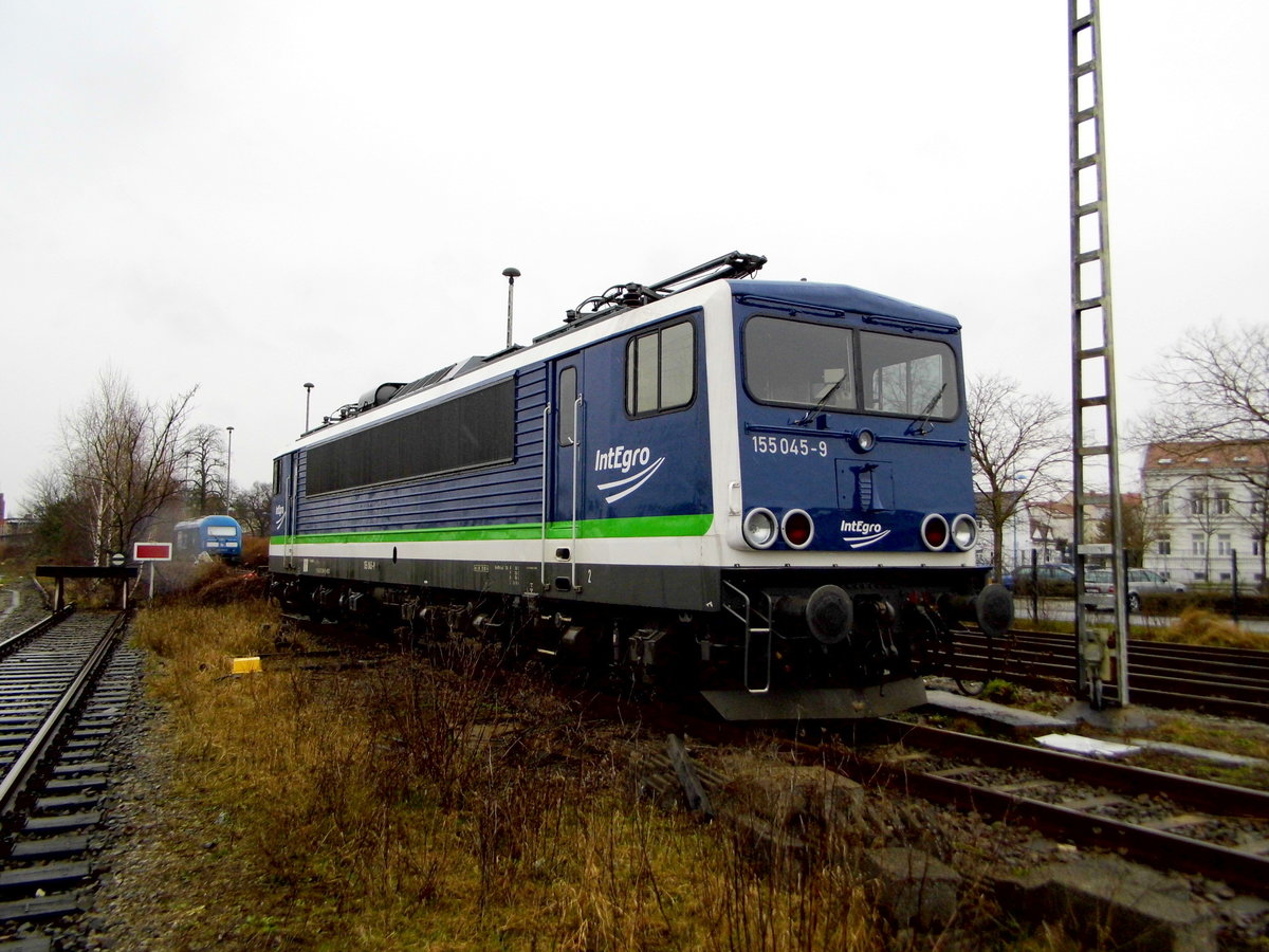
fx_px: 1063
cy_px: 476
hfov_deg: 61.7
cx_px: 634
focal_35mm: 29
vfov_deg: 48.2
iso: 100
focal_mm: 5.2
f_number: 3.2
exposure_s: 1/317
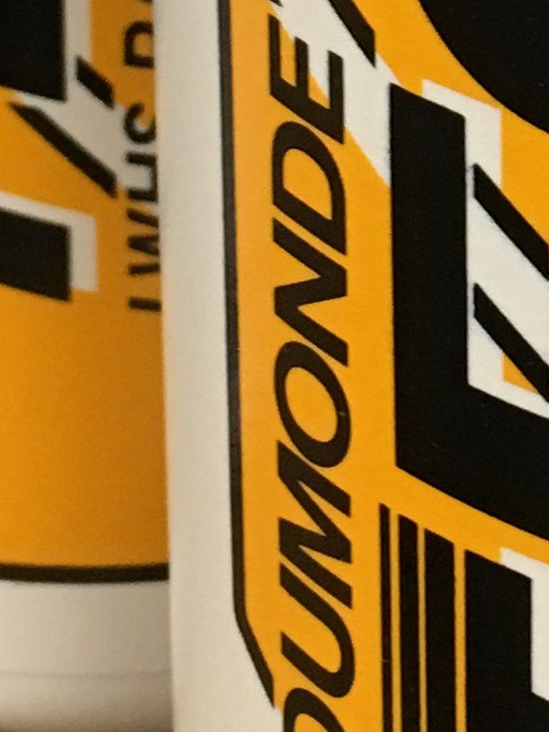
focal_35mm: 153
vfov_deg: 12.5
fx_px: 3235
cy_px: -240
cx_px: 579
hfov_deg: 9.6
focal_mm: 4.15
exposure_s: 1/30
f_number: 2.2
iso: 125
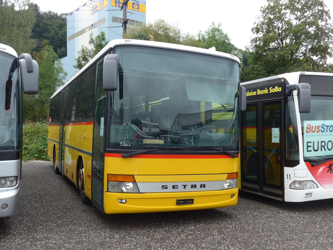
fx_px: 346
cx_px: 166
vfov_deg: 39.7
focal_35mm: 36
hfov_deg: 51.4
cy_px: 125
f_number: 2.8
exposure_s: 1/500
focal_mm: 7.5
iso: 80
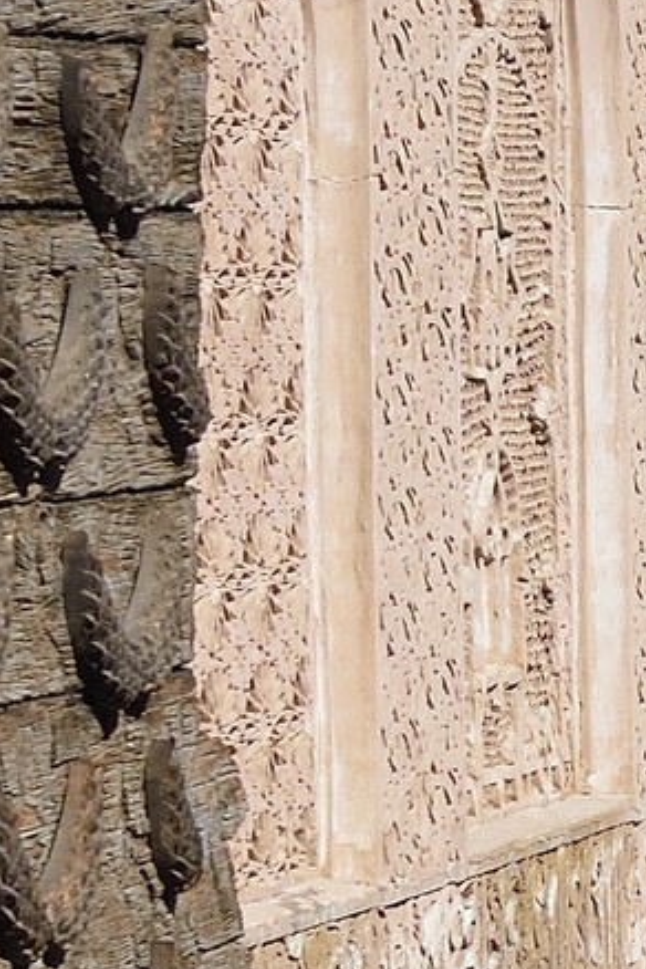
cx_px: 1661
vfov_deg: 7.8
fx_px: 7079
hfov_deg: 5.0
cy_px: 323
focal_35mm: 263
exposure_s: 1/250
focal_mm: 48
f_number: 13
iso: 160
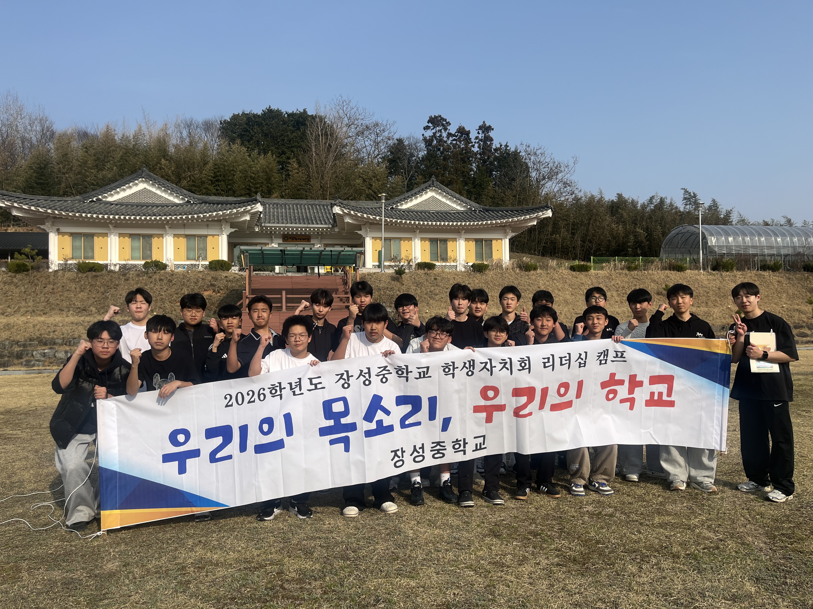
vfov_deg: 53.1
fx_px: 611
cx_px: 406
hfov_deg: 67.3
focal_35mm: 26
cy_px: 304
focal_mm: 5.1
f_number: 1.6
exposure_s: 1/4016
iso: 50
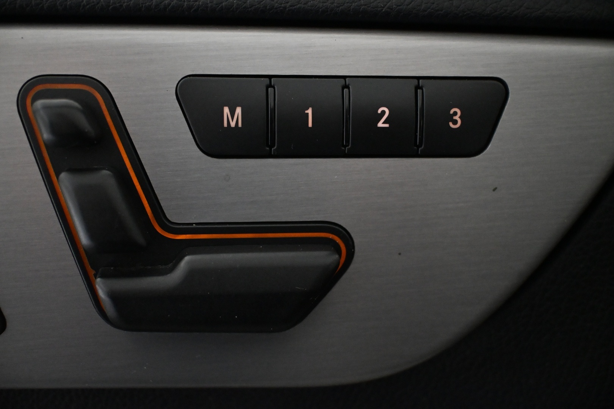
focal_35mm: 40
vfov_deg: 33.6
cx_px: 307
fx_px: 678
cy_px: 204
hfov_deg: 48.7
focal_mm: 26.5
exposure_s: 1/125
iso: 5600
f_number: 4.5
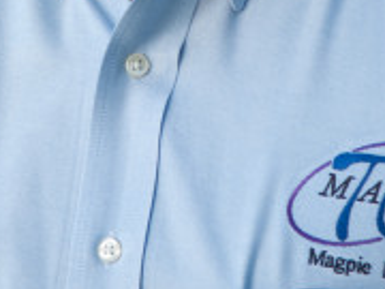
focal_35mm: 265
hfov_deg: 7.5
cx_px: 158
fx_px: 2943
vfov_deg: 5.6
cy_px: -158
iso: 100
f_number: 5.6
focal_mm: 55
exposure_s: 1/125
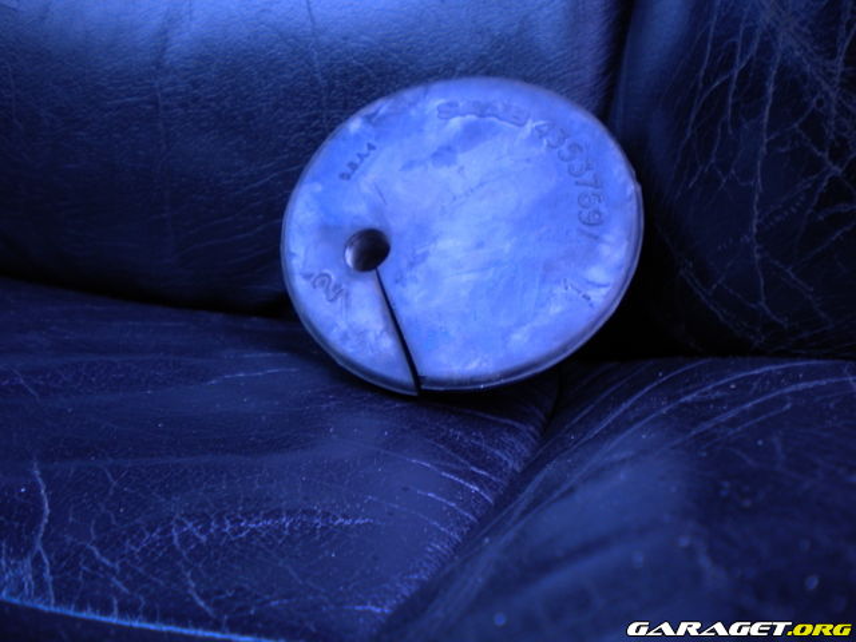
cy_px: 321
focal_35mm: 35
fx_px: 865
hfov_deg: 52.6
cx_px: 428
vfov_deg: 40.7
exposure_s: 1/2.5
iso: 80
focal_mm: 6.3
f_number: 3.1
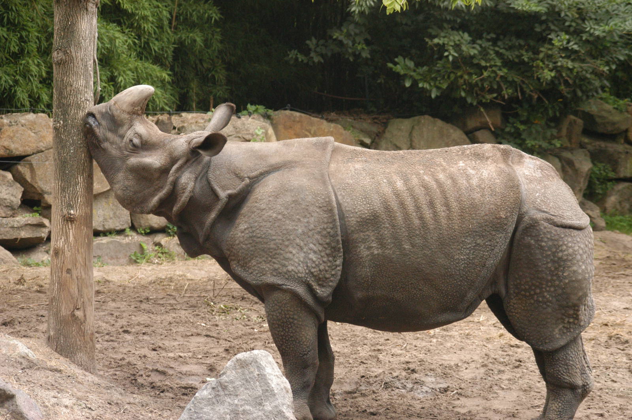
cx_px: 316
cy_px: 210
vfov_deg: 9.1
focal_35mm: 150
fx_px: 2631
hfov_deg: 13.7
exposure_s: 1/400
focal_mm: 100
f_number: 5
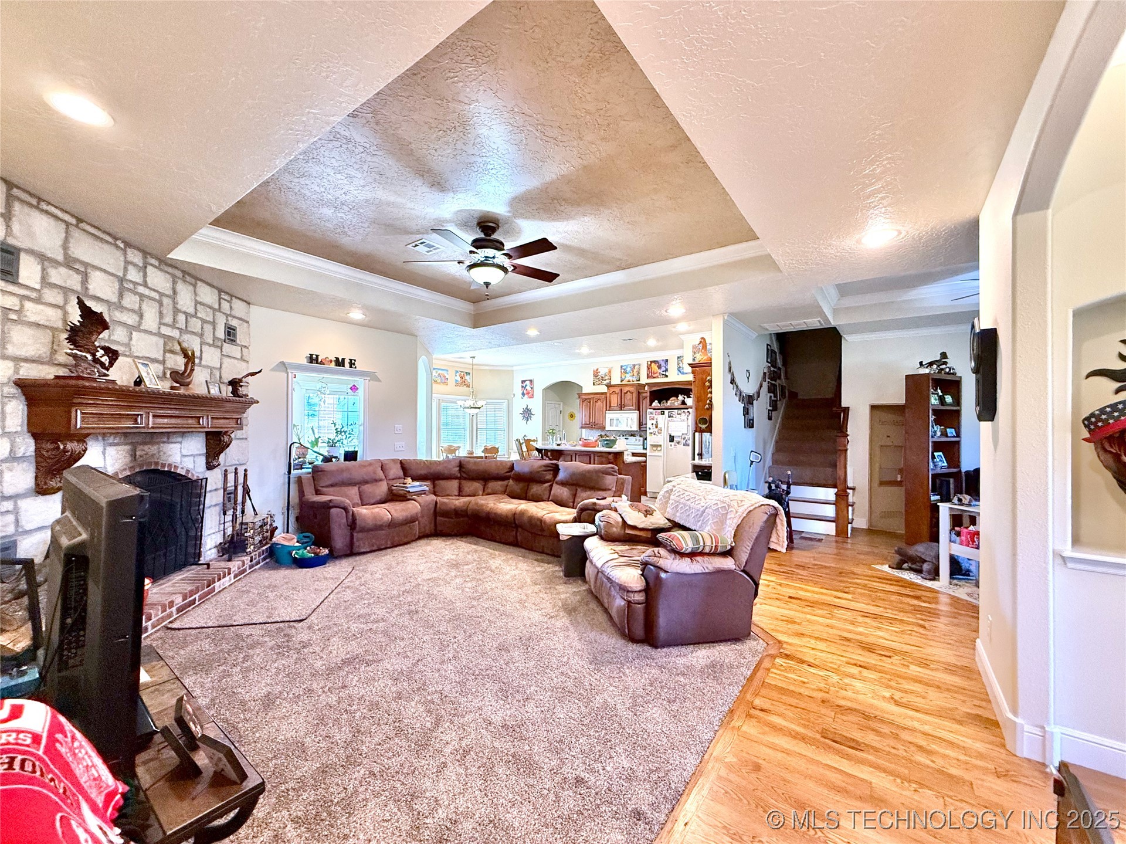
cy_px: 422
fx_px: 455
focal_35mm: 14
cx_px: 563
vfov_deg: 85.6
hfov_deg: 102.1
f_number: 2.2
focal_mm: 2.22
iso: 400
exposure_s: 1/120
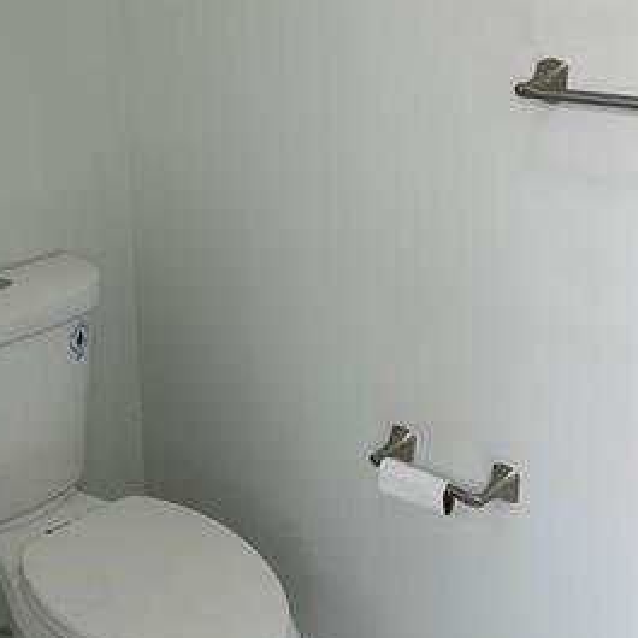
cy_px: 200
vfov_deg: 32.4
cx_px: 128
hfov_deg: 31.9
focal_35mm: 52
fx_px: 1084
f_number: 1.5
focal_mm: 5.7
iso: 40
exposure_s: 1/190
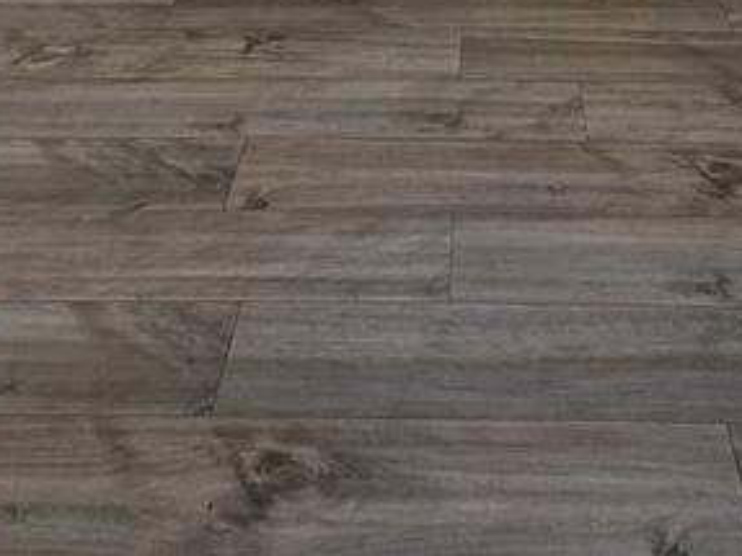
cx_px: 465
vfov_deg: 20.7
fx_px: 1071
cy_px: -431
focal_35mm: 50
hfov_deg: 38.0
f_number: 2.2
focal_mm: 2.22
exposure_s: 1/120
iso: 160
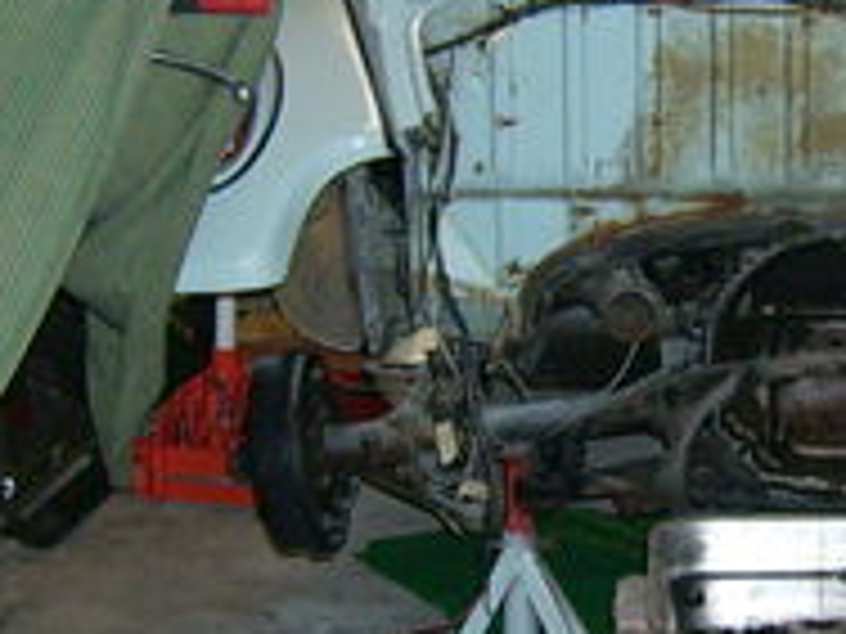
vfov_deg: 12.5
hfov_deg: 16.4
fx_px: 2908
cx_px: 720
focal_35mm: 119
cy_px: 328
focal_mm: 5.95
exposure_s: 1/60
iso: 100
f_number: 2.8
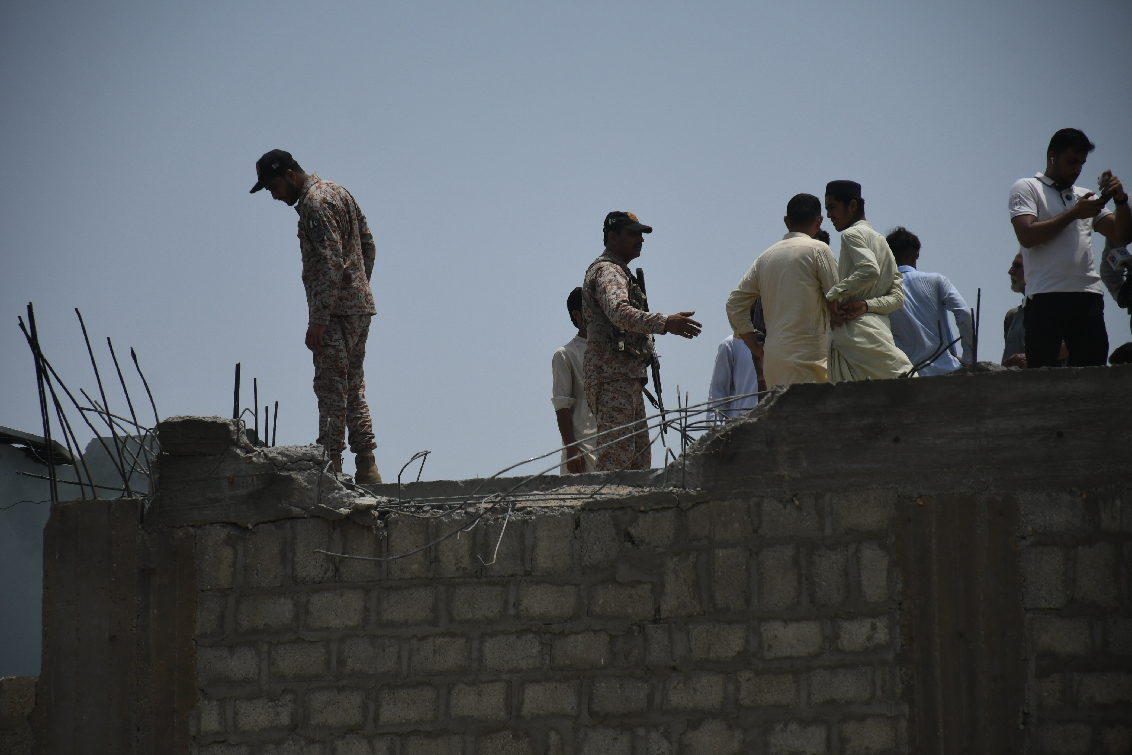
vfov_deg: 6.5
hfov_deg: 9.8
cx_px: 566
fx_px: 6603
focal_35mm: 210
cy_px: 378
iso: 400
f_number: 5.6
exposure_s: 1/5000
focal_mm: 140
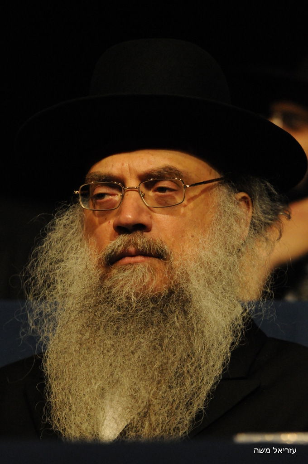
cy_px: 232
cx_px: 154
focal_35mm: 255
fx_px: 3281
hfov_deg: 5.4
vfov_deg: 8.1
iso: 2500
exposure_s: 1/250
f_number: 5.6
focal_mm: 170
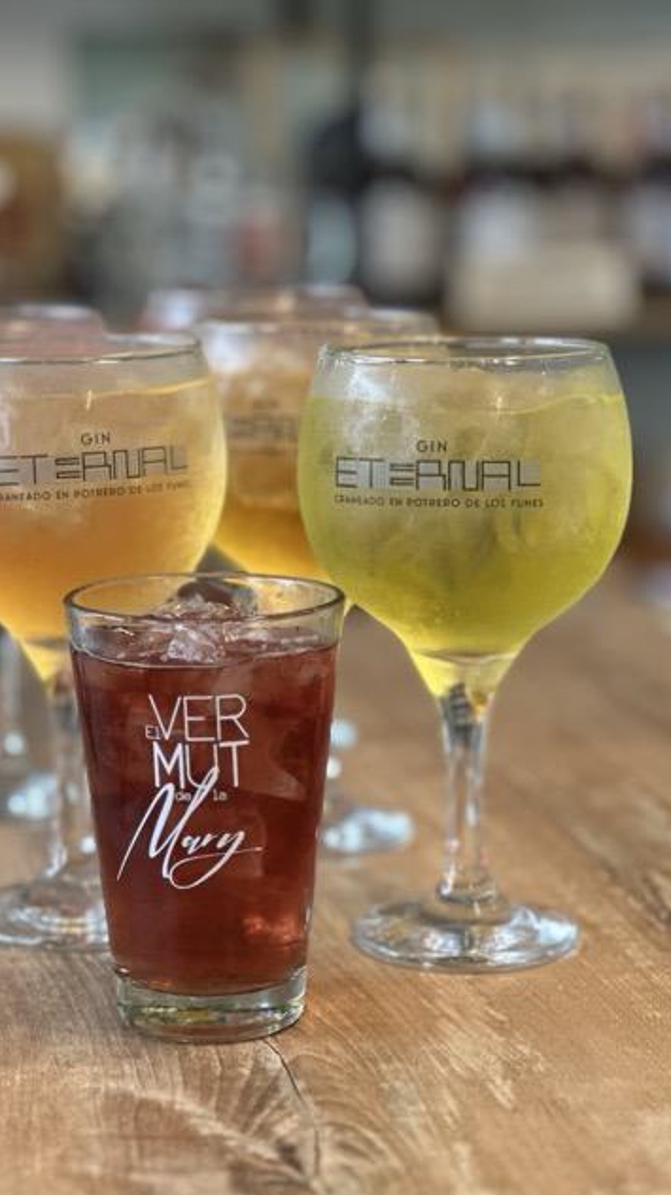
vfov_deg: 25.0
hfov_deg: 14.2
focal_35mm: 85
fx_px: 2691
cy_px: 601
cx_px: 238
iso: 250
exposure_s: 1/100
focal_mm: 9
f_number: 2.8
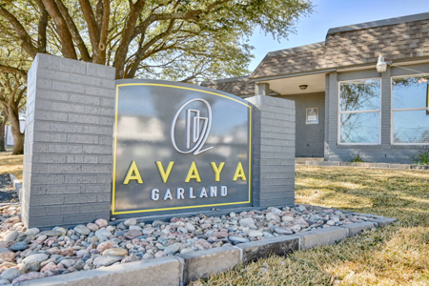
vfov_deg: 51.3
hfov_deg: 71.5
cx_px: 214
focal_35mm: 25
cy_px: 143
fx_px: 298
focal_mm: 25
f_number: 4
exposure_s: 1/250
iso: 125
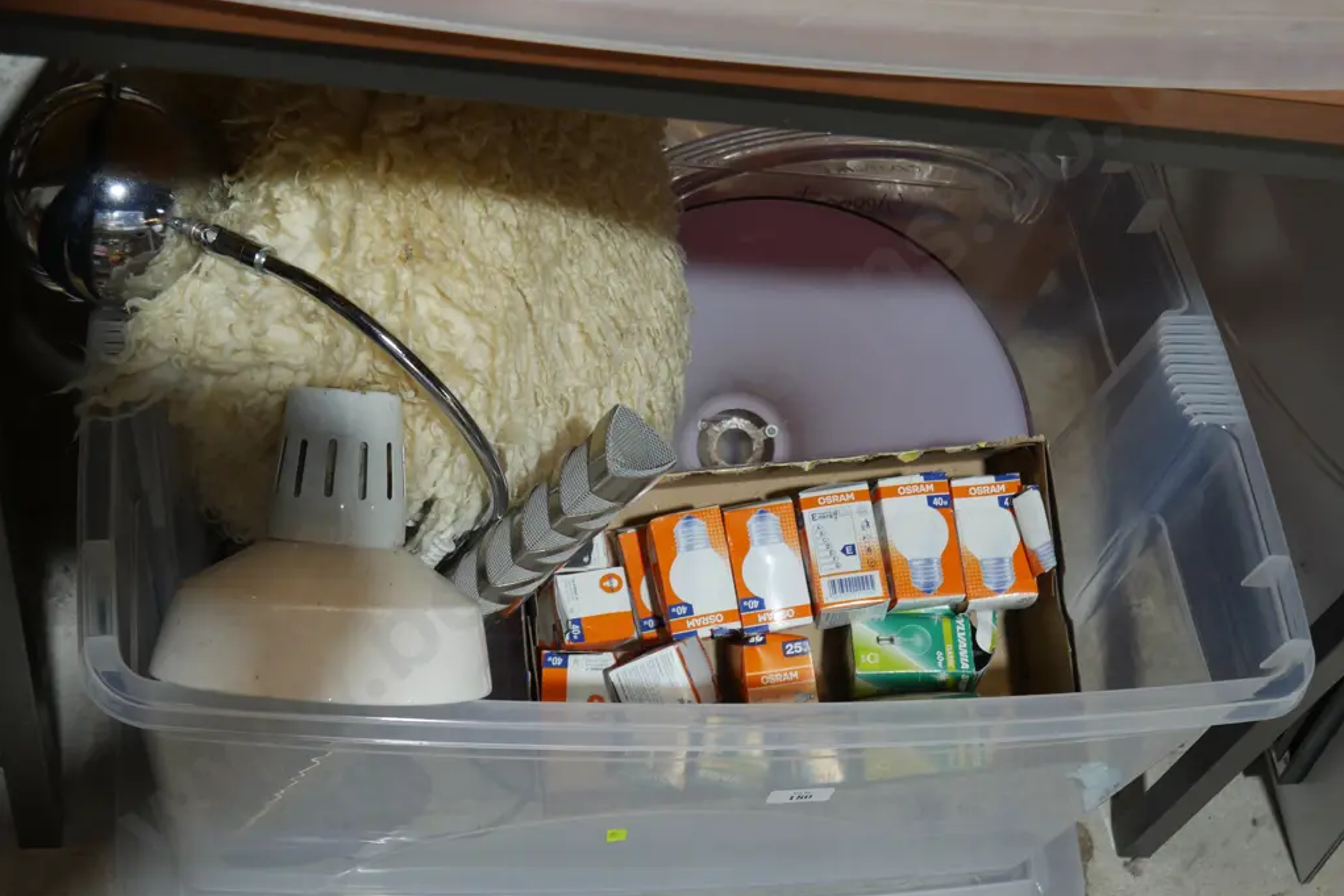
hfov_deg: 41.1
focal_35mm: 48
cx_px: 671
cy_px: 440
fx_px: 1792
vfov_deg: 28.1
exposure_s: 1/60
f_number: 5.1
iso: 320
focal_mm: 23
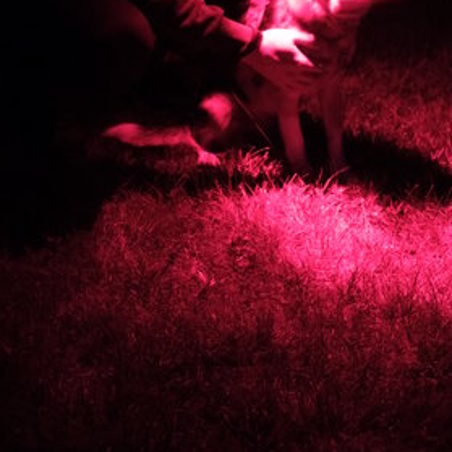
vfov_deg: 16.9
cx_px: 262
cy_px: -36
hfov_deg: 17.4
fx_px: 1477
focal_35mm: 100
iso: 1600
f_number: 2.8
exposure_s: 3
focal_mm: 27
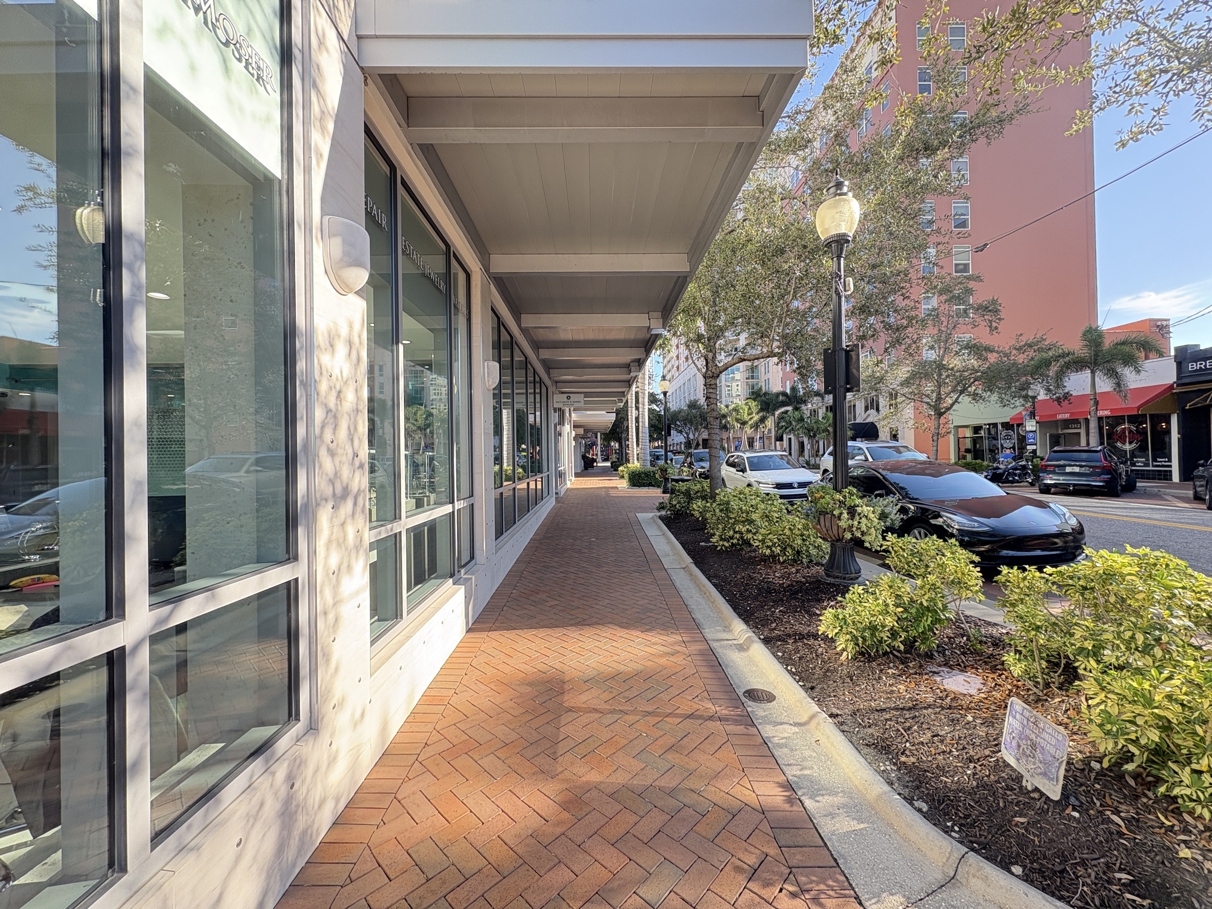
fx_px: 490
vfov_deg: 85.7
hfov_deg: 102.1
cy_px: 454
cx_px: 606
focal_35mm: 14
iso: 64
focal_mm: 2.22
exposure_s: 1/143
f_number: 2.2
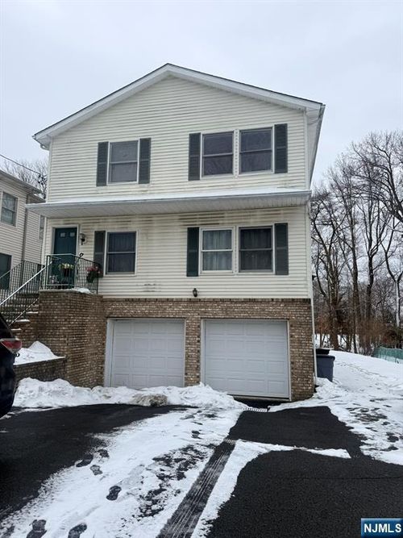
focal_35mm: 24
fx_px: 373
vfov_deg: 71.6
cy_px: 269
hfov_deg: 56.8
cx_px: 202
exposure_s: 1/2000
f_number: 1.78
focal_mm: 6.76
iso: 80
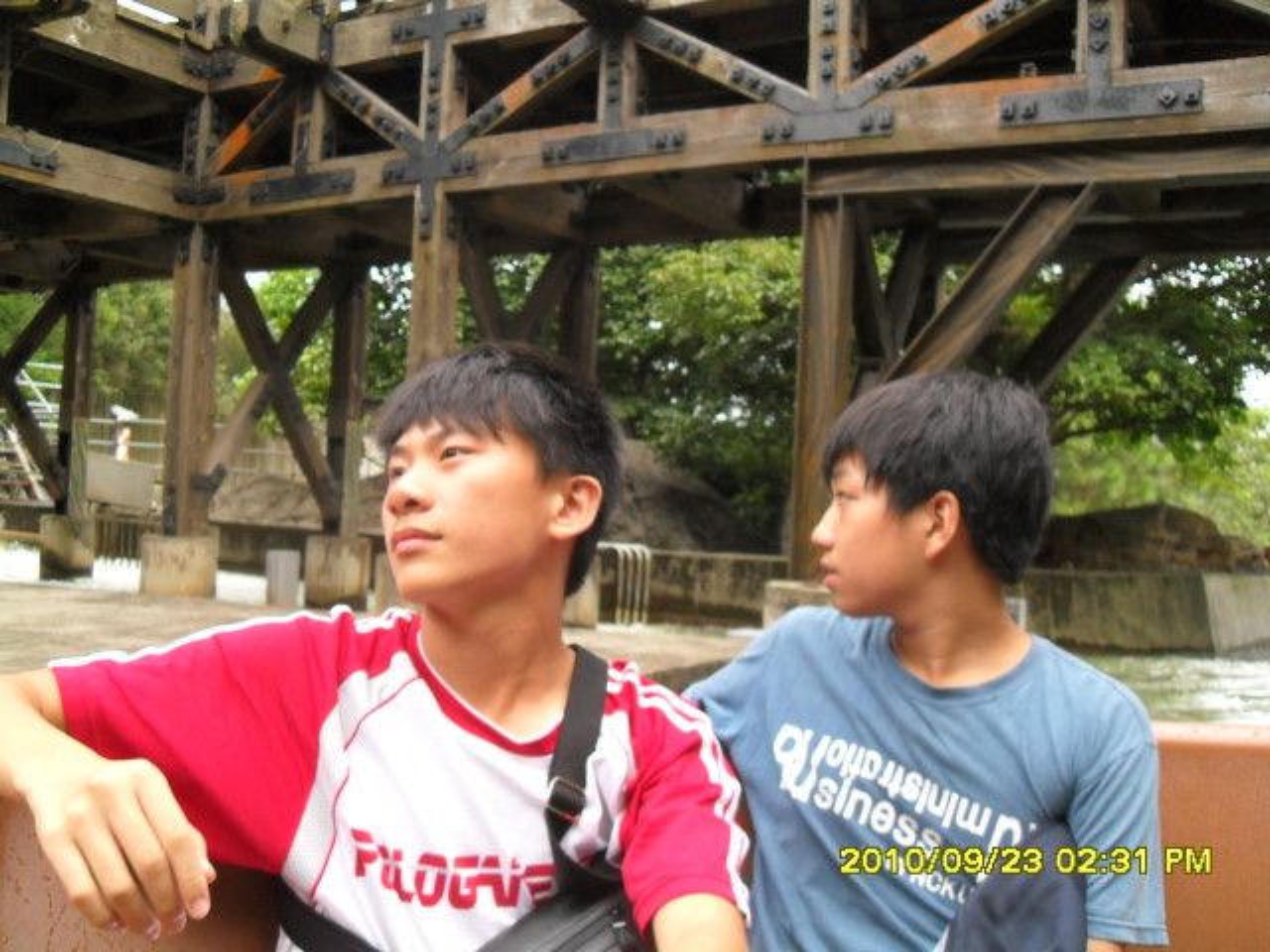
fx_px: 1284
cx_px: 635
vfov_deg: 40.7
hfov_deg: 52.6
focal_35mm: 35
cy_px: 476
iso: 160
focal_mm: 6.2
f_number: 2.8
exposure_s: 1/350
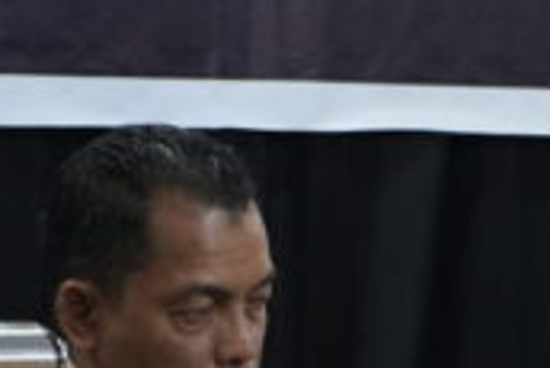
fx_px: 4786
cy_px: 250
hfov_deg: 6.4
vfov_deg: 4.4
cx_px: 982
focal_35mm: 313
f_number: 5.6
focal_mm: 70
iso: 2500
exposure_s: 1/80
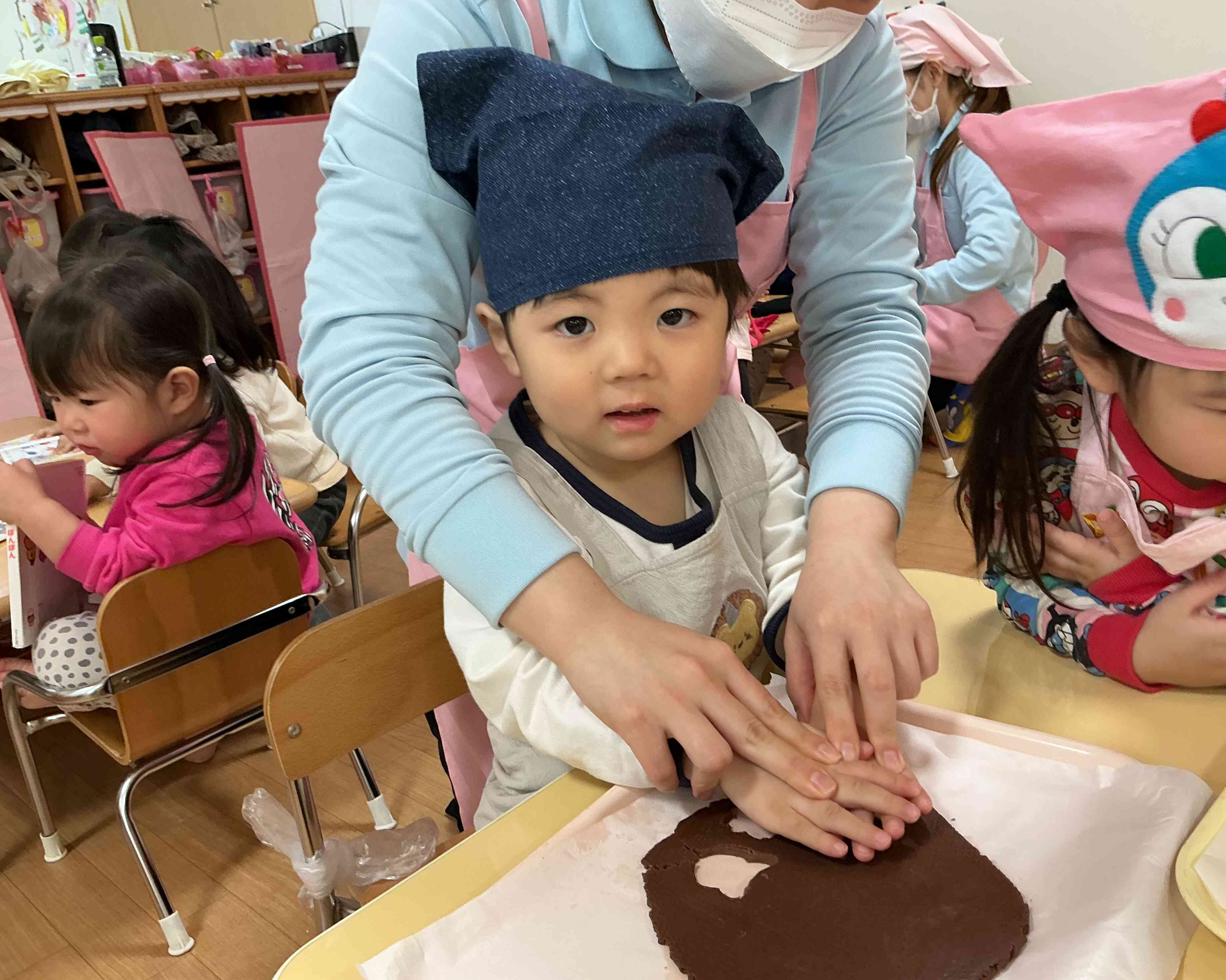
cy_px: 501
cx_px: 632
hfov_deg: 57.2
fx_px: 1125
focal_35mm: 31
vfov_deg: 47.1
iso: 64
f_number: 1.8
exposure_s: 1/60
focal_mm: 3
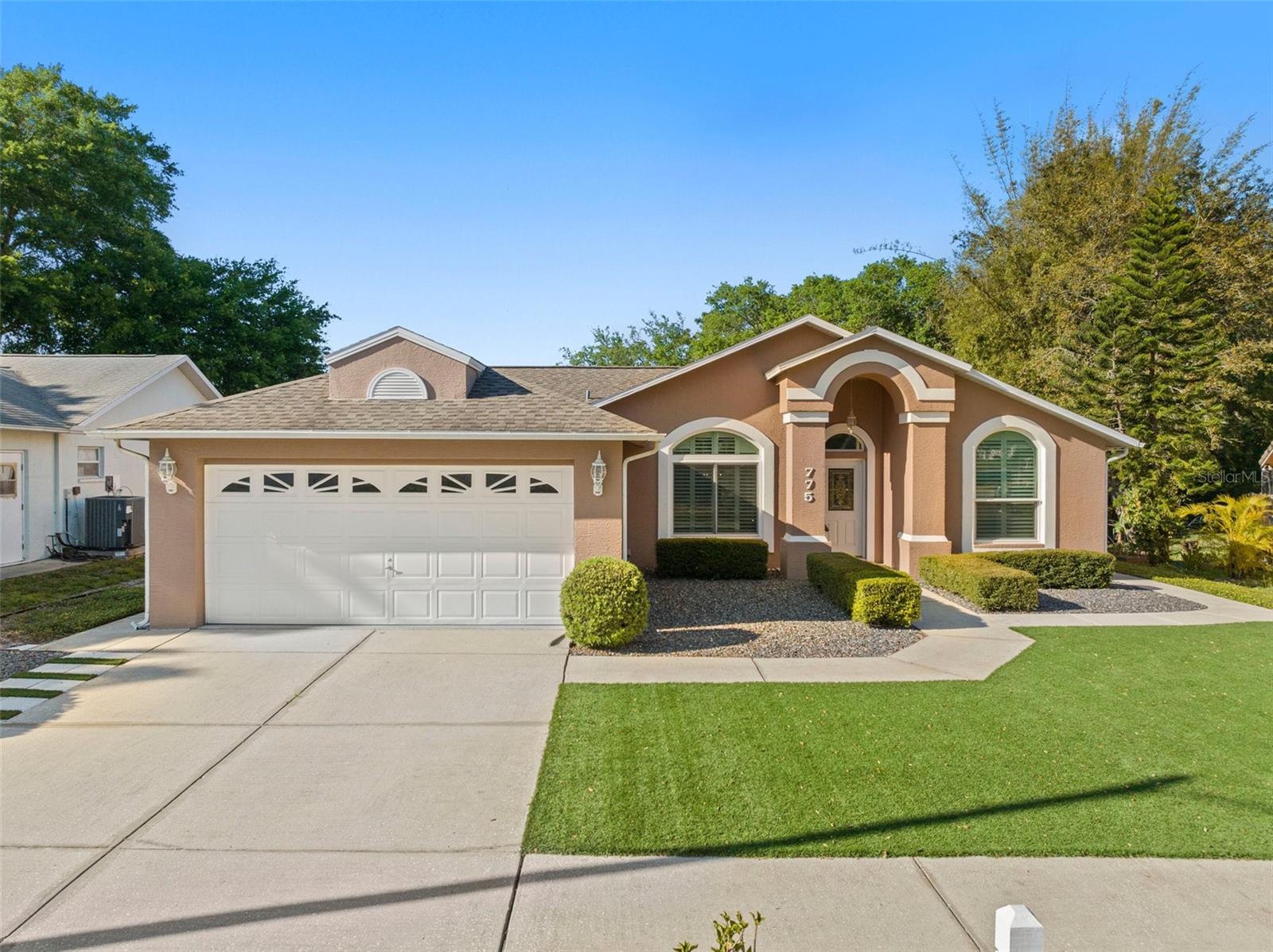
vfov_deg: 56.7
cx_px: 636
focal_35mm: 24
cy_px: 476
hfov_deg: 71.6
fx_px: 882
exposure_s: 1/2000
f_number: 2.8
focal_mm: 12.29
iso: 100
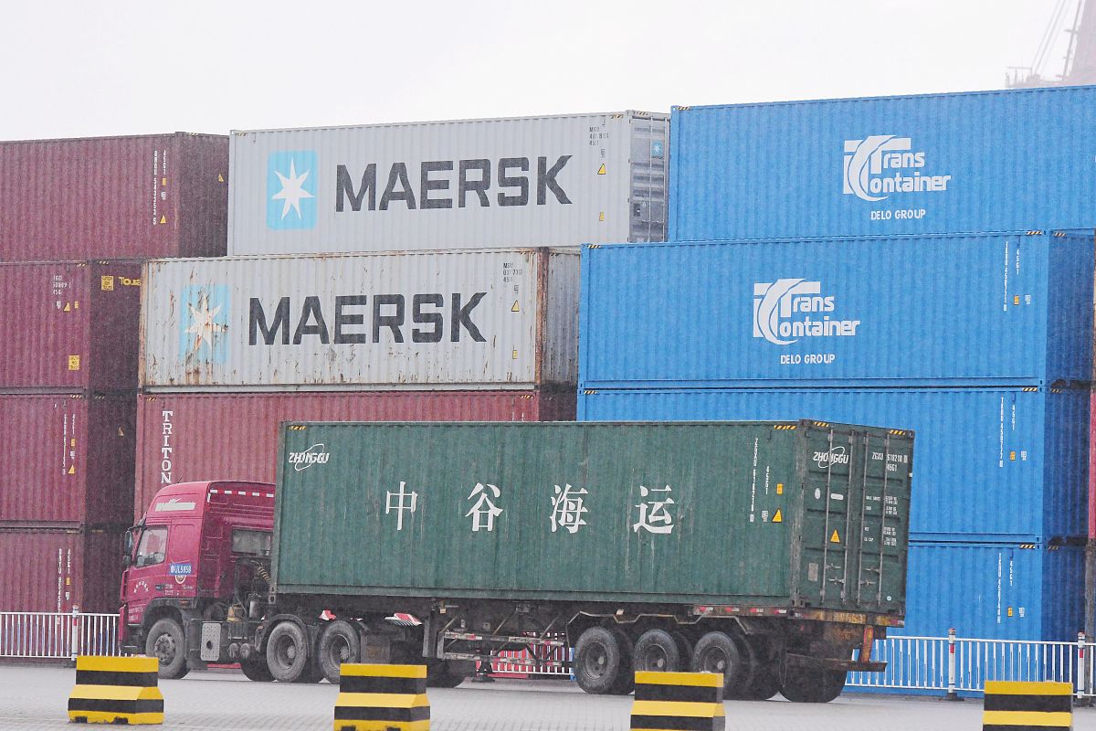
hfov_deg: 10.2
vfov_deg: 6.8
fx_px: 6165
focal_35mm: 202
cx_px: 548
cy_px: 366
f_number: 4
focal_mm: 135
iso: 1600
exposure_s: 1/2000
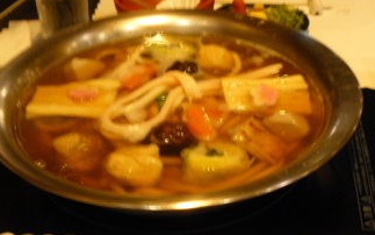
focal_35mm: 59
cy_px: 212
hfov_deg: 34.5
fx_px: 603
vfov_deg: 21.5
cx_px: 171
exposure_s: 1/8
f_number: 2.8
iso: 200
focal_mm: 6
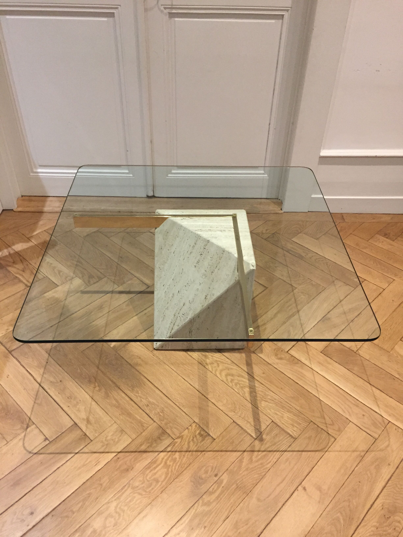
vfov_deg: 61.7
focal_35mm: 29
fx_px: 450
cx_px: 202
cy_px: 268
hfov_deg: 48.2
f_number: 2.2
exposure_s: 1/33
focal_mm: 4.15
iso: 200
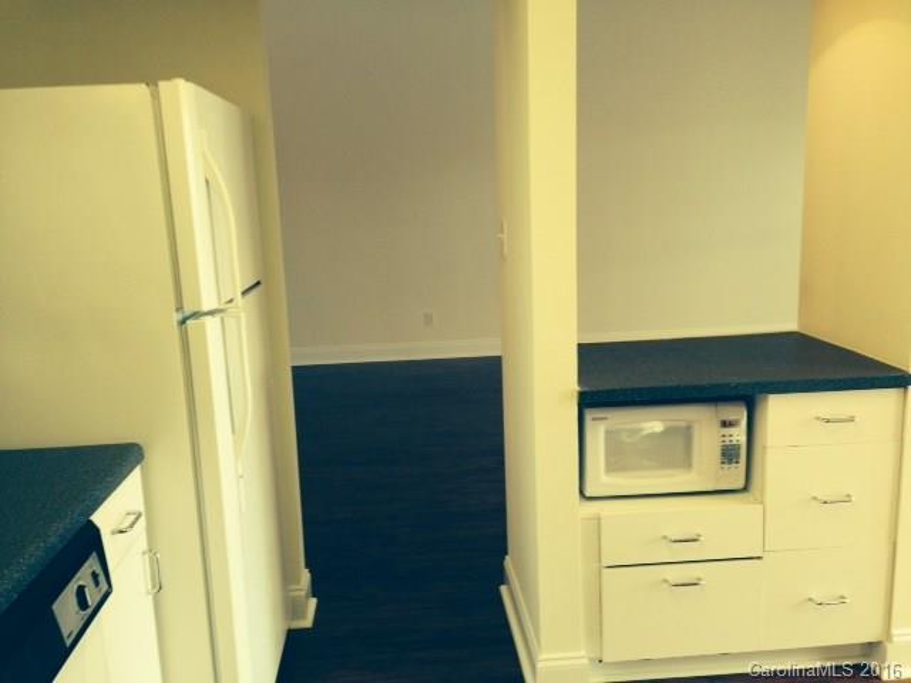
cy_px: 342
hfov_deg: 55.4
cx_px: 456
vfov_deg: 42.9
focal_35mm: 33
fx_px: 868
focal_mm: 4.12
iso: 80
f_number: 2.4
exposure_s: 1/20
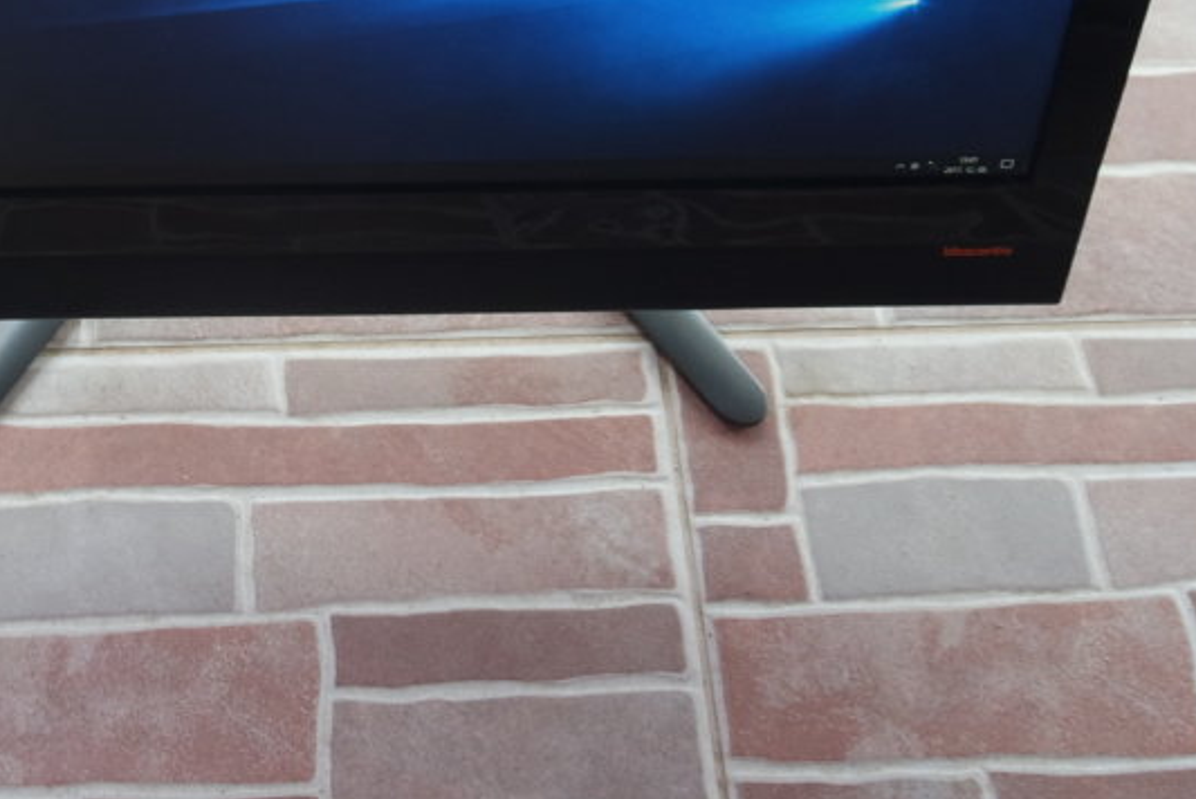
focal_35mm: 54
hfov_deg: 36.0
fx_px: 1795
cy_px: 52
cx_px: 301
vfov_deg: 24.2
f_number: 3.5
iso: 400
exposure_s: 1/30
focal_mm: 9
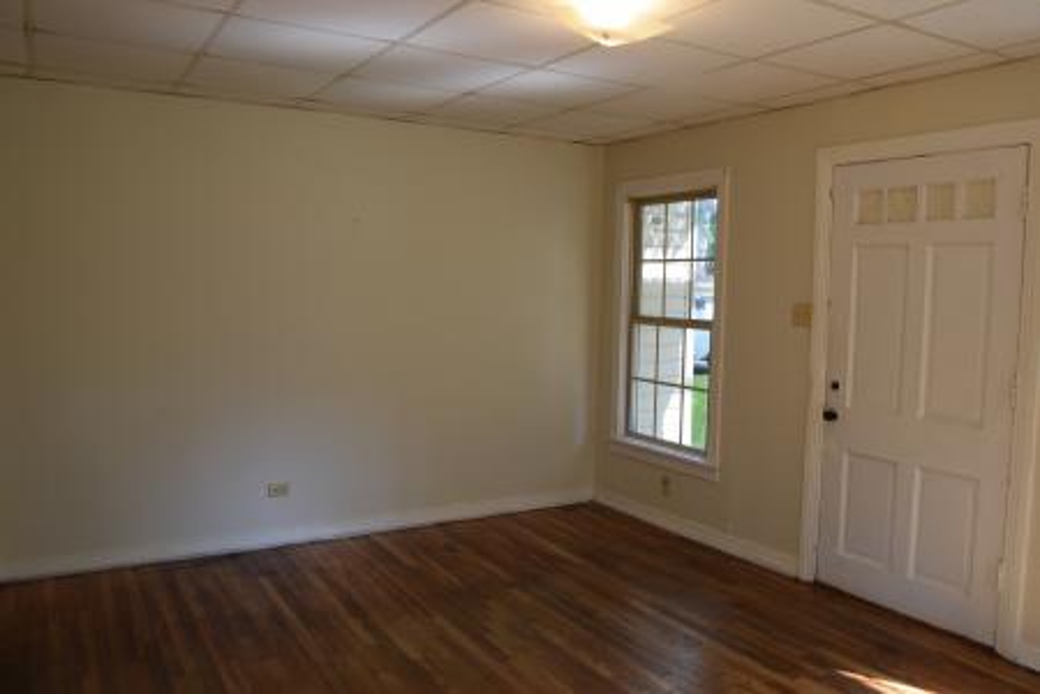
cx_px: 520
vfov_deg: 47.9
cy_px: 347
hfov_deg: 67.4
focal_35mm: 27
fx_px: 780
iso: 400
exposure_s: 1/100
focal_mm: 18
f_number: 5
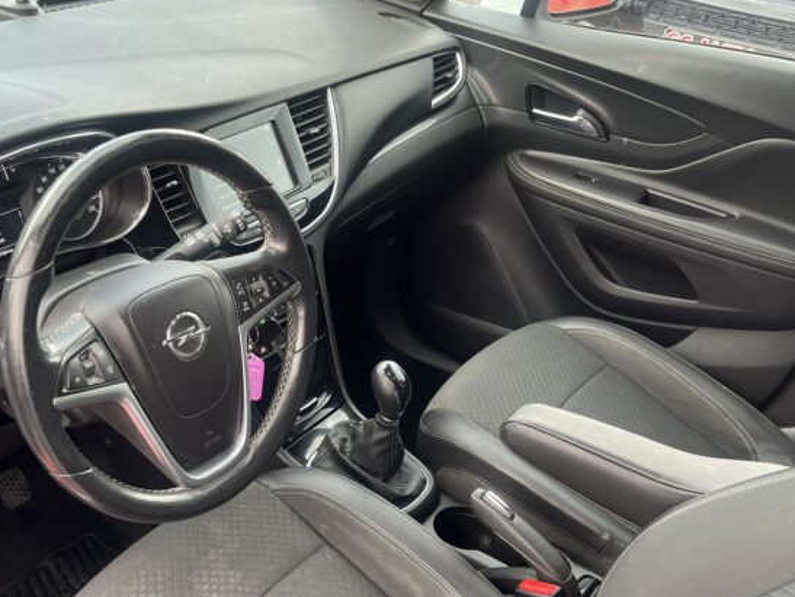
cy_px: 379
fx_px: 873
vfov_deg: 37.5
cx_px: 292
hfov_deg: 48.4
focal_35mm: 38
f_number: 1.6
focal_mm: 5.1
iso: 100
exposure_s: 1/122
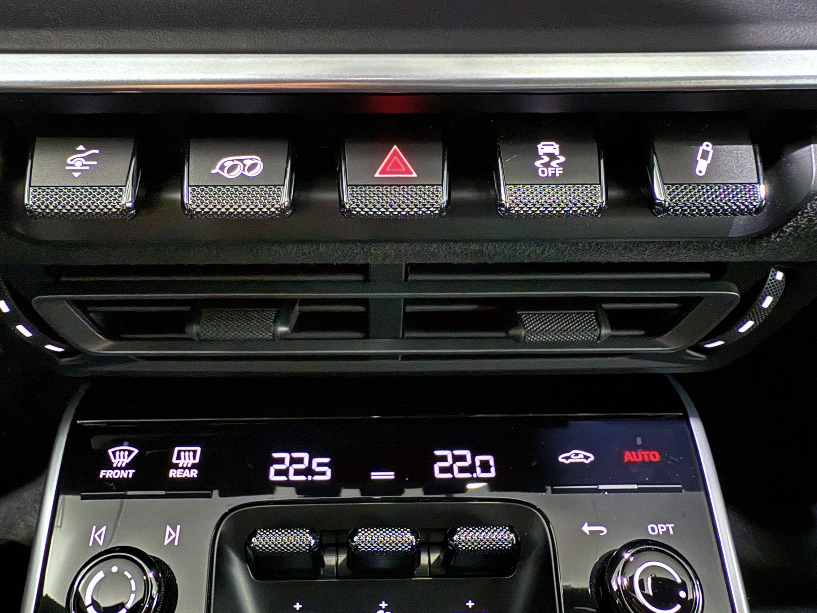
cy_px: 306
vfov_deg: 54.9
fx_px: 590
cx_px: 408
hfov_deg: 69.4
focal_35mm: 25
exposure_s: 1/15
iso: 1250
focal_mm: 2.22
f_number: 2.2
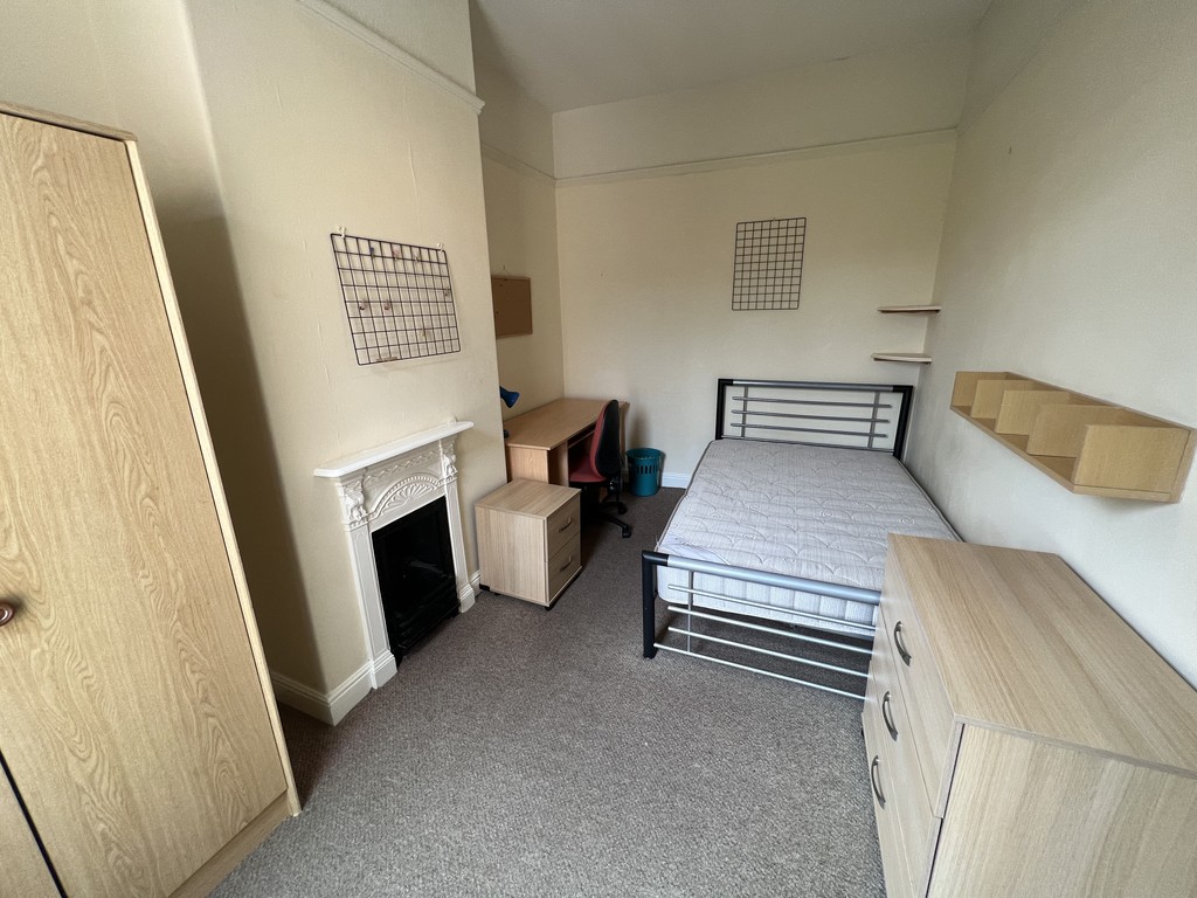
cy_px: 449
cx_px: 598
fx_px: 450
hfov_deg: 106.2
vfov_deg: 89.9
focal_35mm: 13
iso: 100
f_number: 1.8
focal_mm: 1.57
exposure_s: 1/100
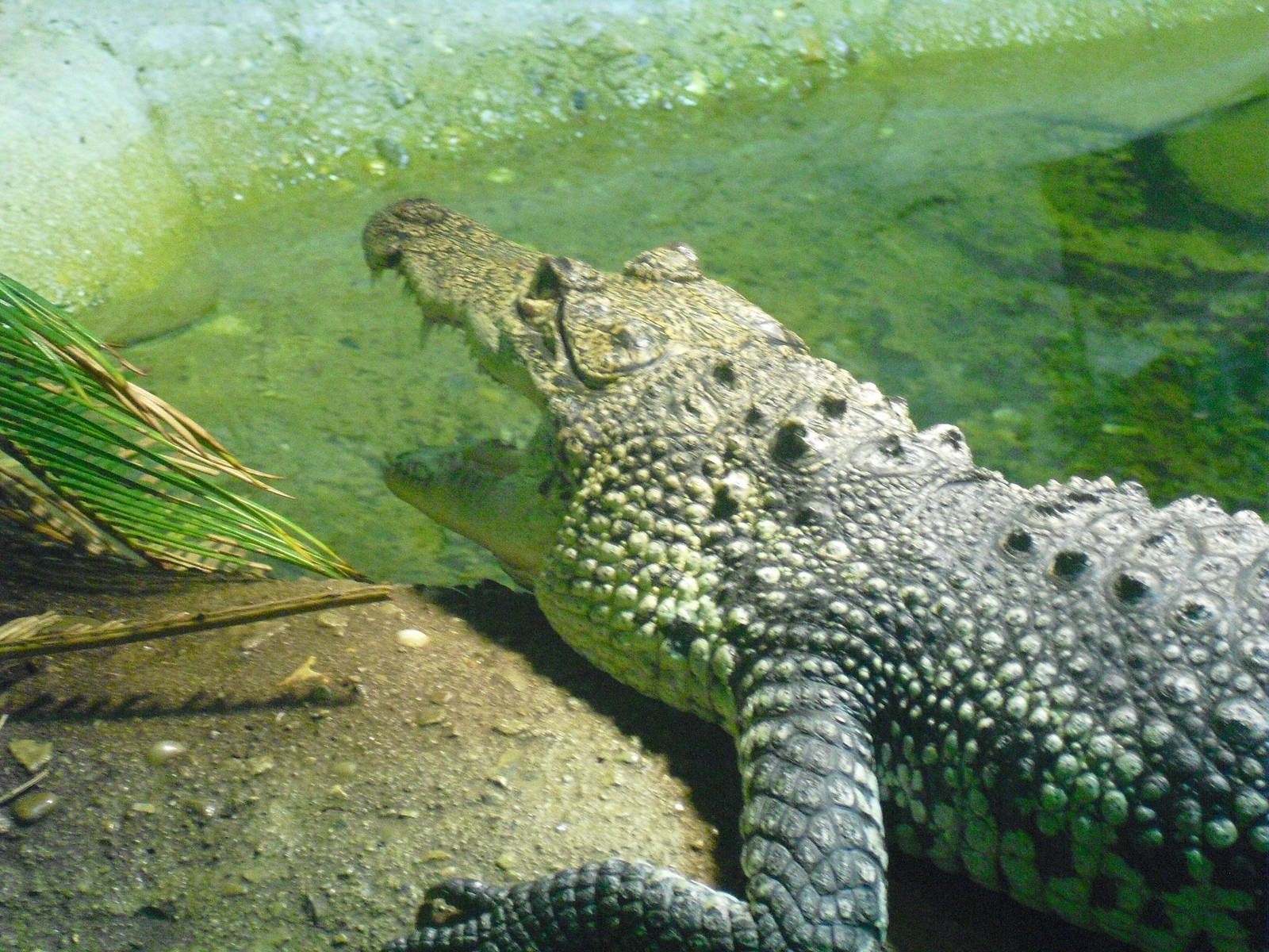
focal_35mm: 107
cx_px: 634
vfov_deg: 13.8
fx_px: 3923
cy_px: 476
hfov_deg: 18.4
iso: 800
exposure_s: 1/40
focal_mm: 18.9
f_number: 5.6
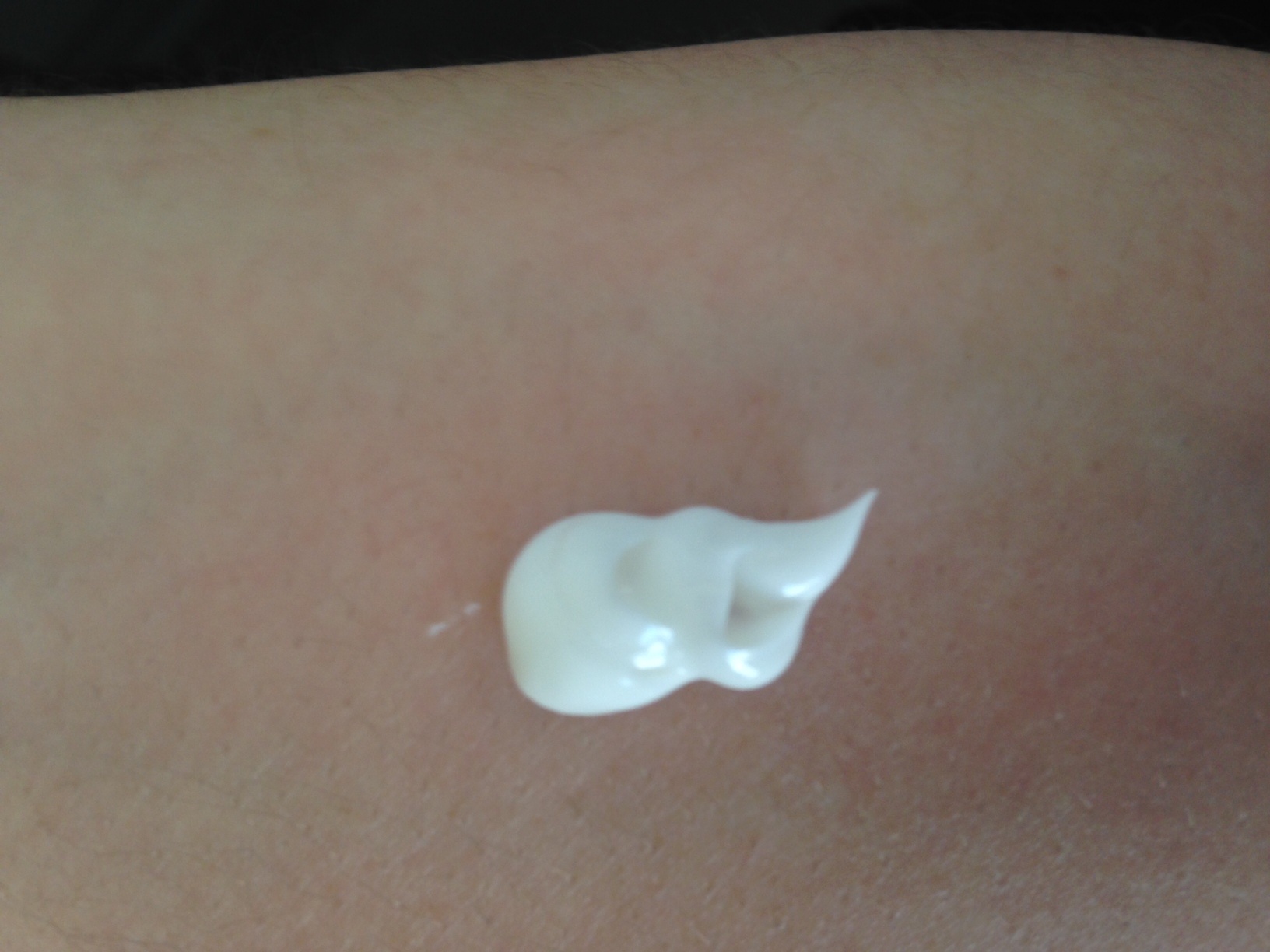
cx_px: 635
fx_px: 1211
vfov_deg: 42.9
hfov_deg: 55.4
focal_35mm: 33
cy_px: 476
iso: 50
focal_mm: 4.12
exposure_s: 1/20
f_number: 2.4
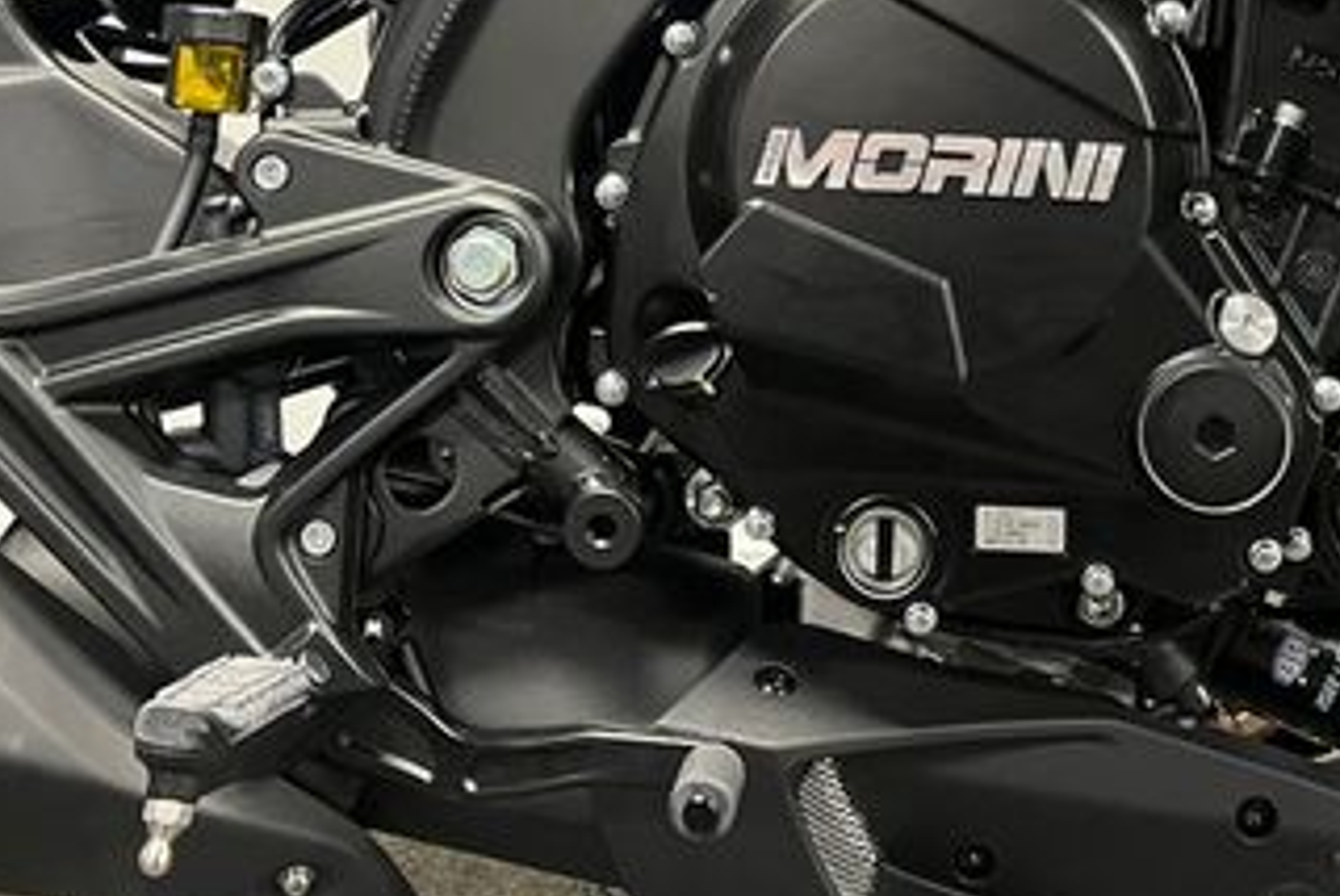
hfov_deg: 36.7
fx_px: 2012
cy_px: -13
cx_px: 779
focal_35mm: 54
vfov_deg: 24.0
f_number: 1.6
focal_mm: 5.1
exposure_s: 1/50
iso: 400
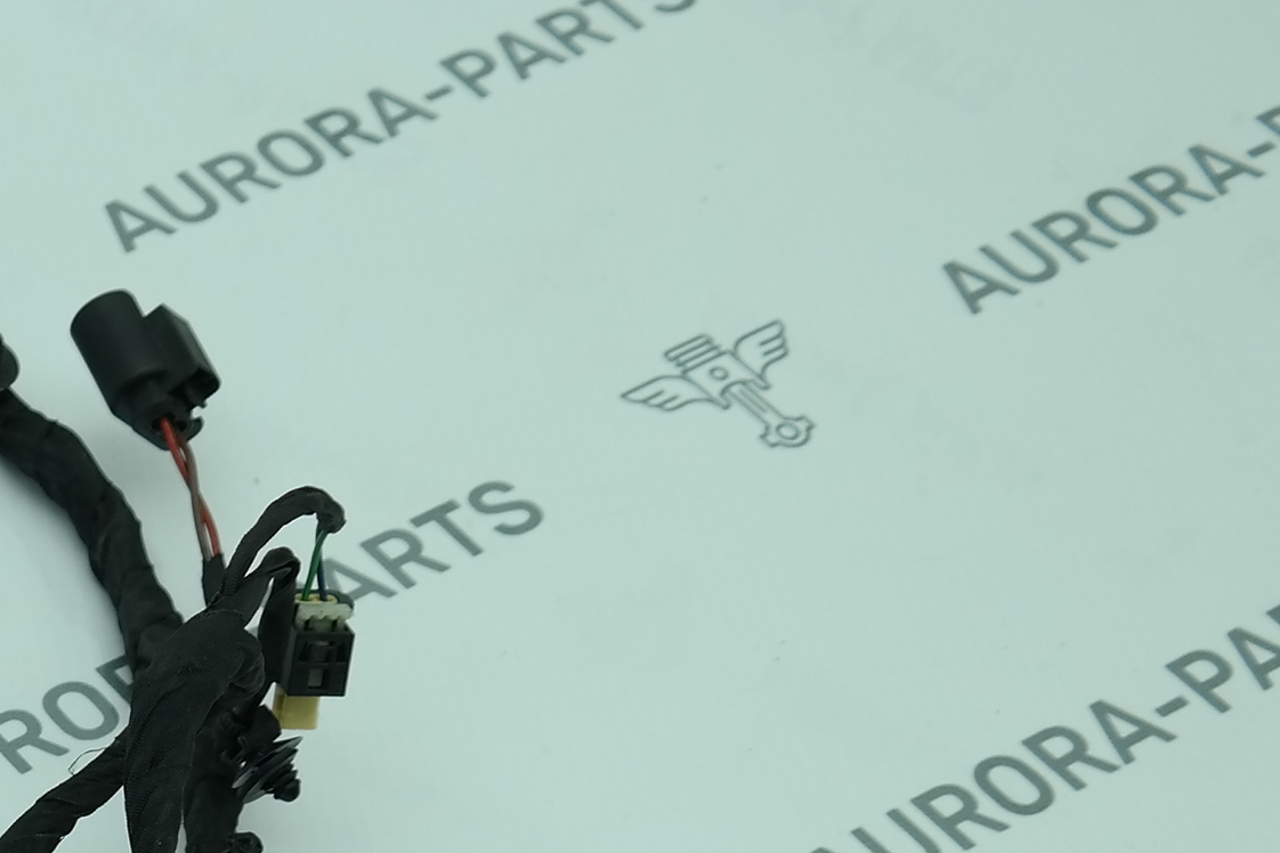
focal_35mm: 104
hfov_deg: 17.8
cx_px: -570
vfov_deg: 12.7
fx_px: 3697
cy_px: 1123
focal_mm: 20
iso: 100
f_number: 4.5
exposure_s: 1/125
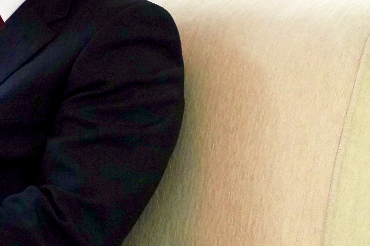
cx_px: -21
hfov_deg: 4.8
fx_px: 4420
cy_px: 83
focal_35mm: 430
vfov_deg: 3.2
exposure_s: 1/200
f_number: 5.6
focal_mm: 105
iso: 6400
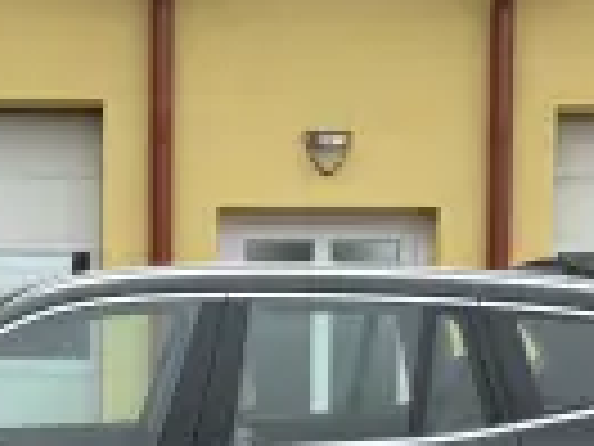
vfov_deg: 11.1
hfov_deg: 14.9
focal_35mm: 131
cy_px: 518
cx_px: 94
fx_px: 2248
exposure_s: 1/1085
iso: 80
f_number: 1.78
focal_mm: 6.76
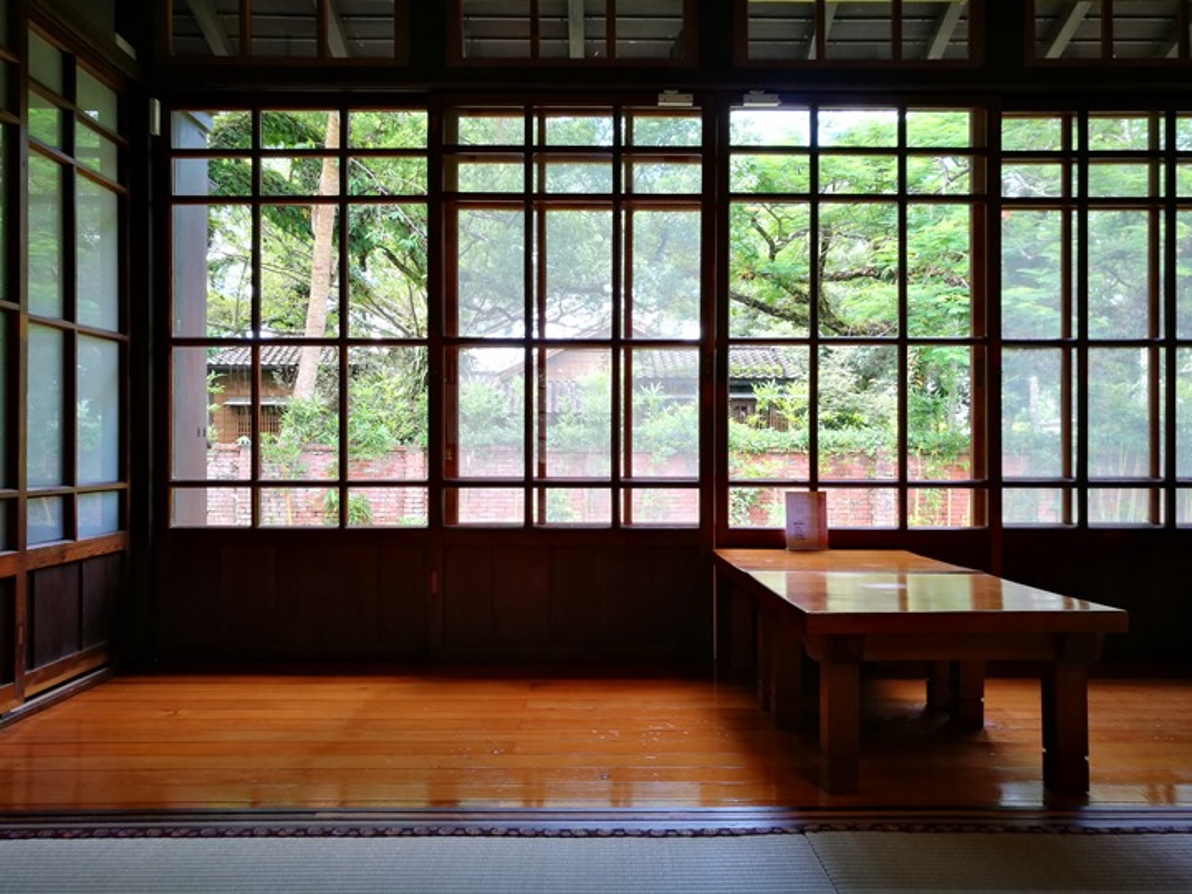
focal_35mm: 27
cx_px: 596
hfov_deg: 65.3
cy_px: 447
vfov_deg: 51.4
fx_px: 930
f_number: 2.2
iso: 100
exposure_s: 1/60
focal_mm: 4.5
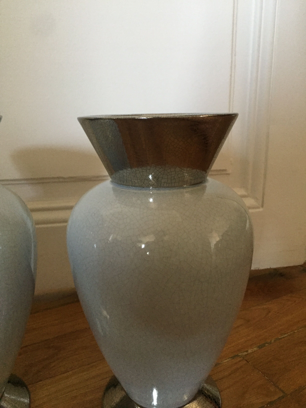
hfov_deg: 48.2
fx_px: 342
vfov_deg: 61.7
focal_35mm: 29
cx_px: 153
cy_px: 204
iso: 250
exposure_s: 1/25
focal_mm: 4.15
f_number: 2.2
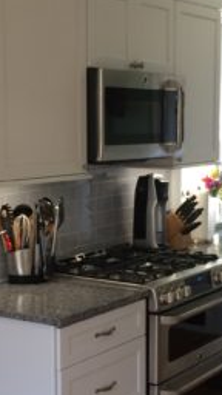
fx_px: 806
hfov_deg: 15.7
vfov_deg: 27.5
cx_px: 135
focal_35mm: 77
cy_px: 223
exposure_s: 1/30
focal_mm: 4.15
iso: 64
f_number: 2.2
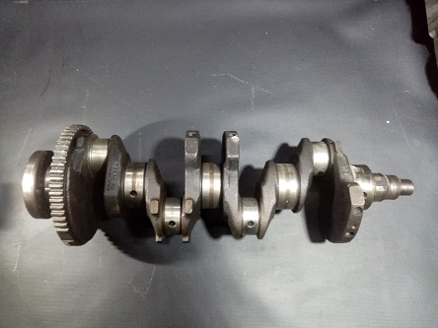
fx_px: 329
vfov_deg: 53.1
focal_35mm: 26
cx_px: 219
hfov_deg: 67.3
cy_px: 164
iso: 400
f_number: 1.8
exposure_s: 1/33.3
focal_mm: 3.62
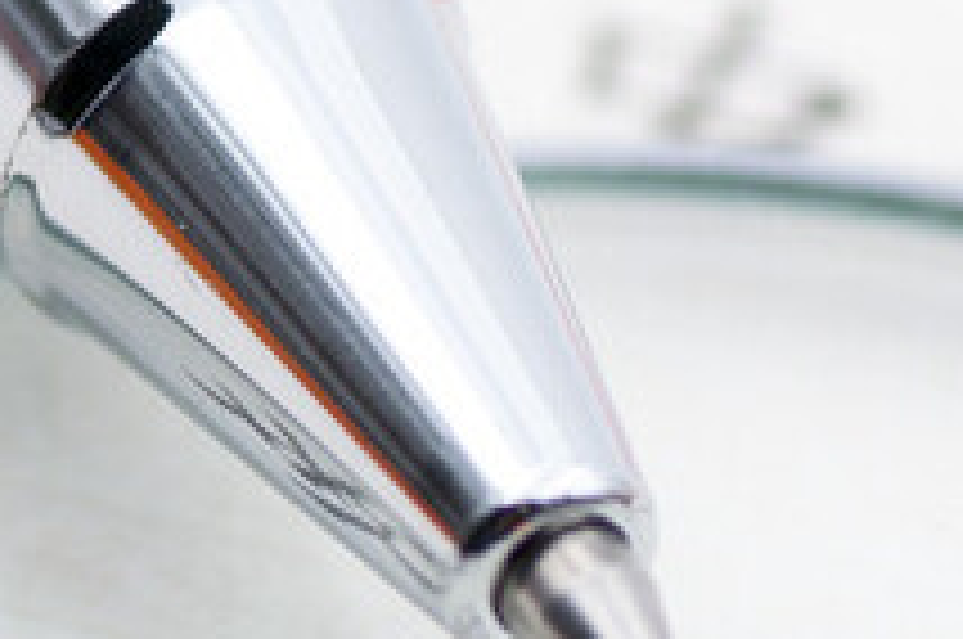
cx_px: 756
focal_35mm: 884
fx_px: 23606
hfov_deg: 2.3
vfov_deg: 1.6
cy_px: 601
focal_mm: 105
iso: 200
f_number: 6.3
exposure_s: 1/200
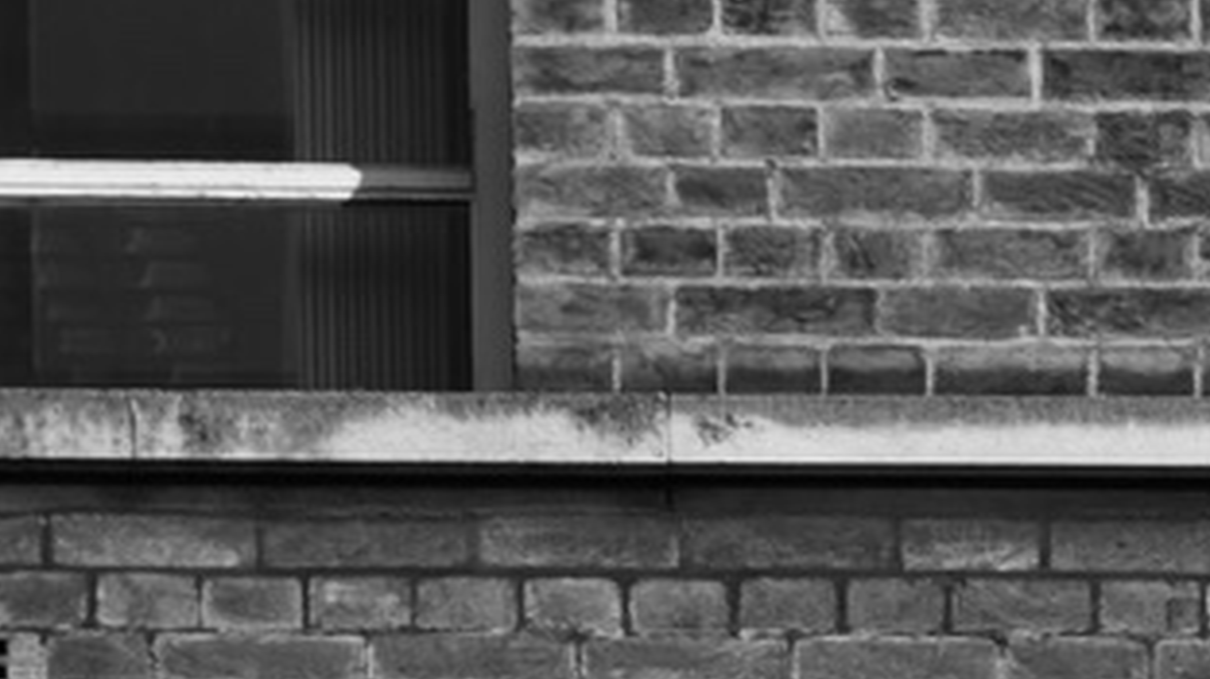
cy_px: 1187
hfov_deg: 3.3
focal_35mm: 645
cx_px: 3037
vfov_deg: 1.9
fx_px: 20680
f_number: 8
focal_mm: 120
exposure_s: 1/250
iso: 200
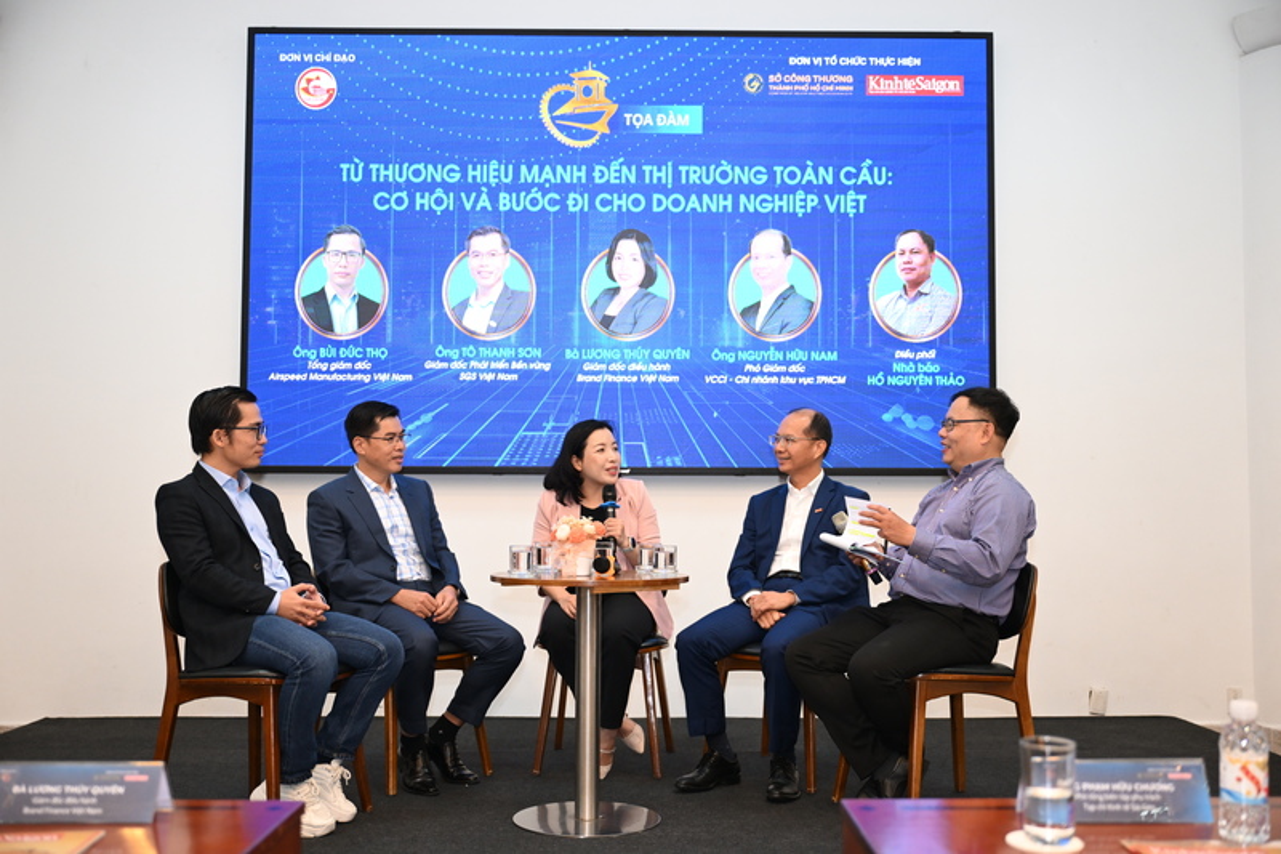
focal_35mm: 37
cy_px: 427
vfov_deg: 35.9
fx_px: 1316
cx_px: 640
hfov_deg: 51.9
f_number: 2.8
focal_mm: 37
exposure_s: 1/200
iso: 1250
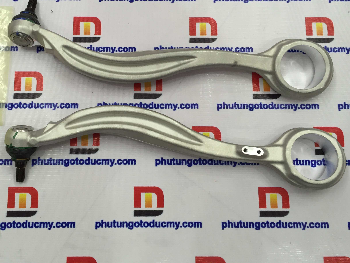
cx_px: 131
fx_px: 394
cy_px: 99
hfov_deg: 47.4
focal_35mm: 39
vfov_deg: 36.6
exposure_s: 1/30
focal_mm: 4.15
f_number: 2.2
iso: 64
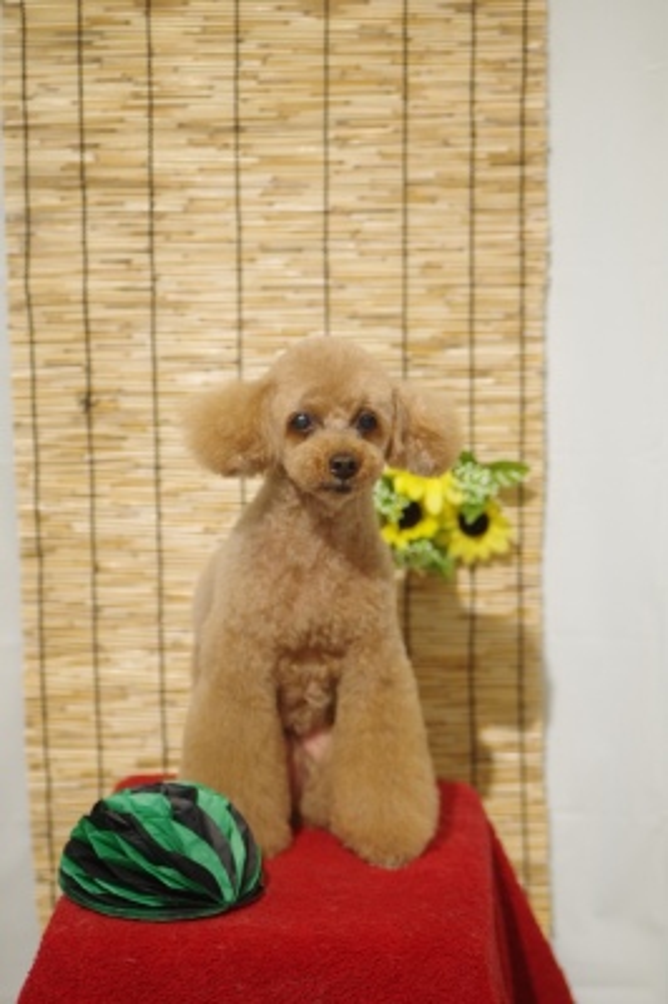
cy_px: 502
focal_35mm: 94
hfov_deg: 14.5
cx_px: 334
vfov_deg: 21.7
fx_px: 2621
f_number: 2.8
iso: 320
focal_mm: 63
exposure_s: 1/100
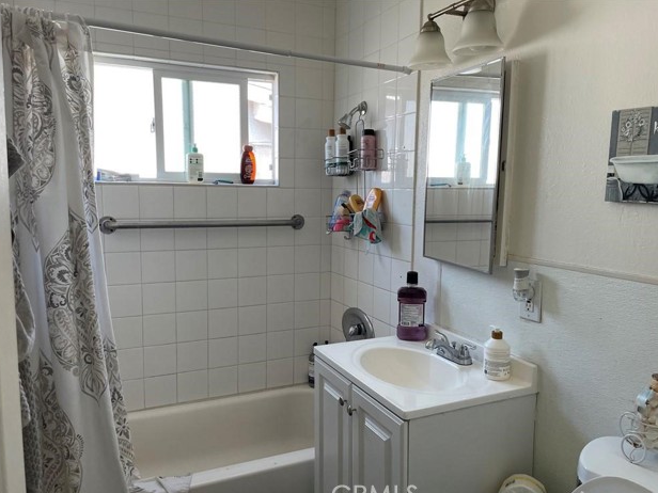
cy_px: 254
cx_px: 326
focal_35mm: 27
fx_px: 513
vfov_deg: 51.3
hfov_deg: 65.3
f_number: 1.6
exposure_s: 1/121
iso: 64
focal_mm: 4.2
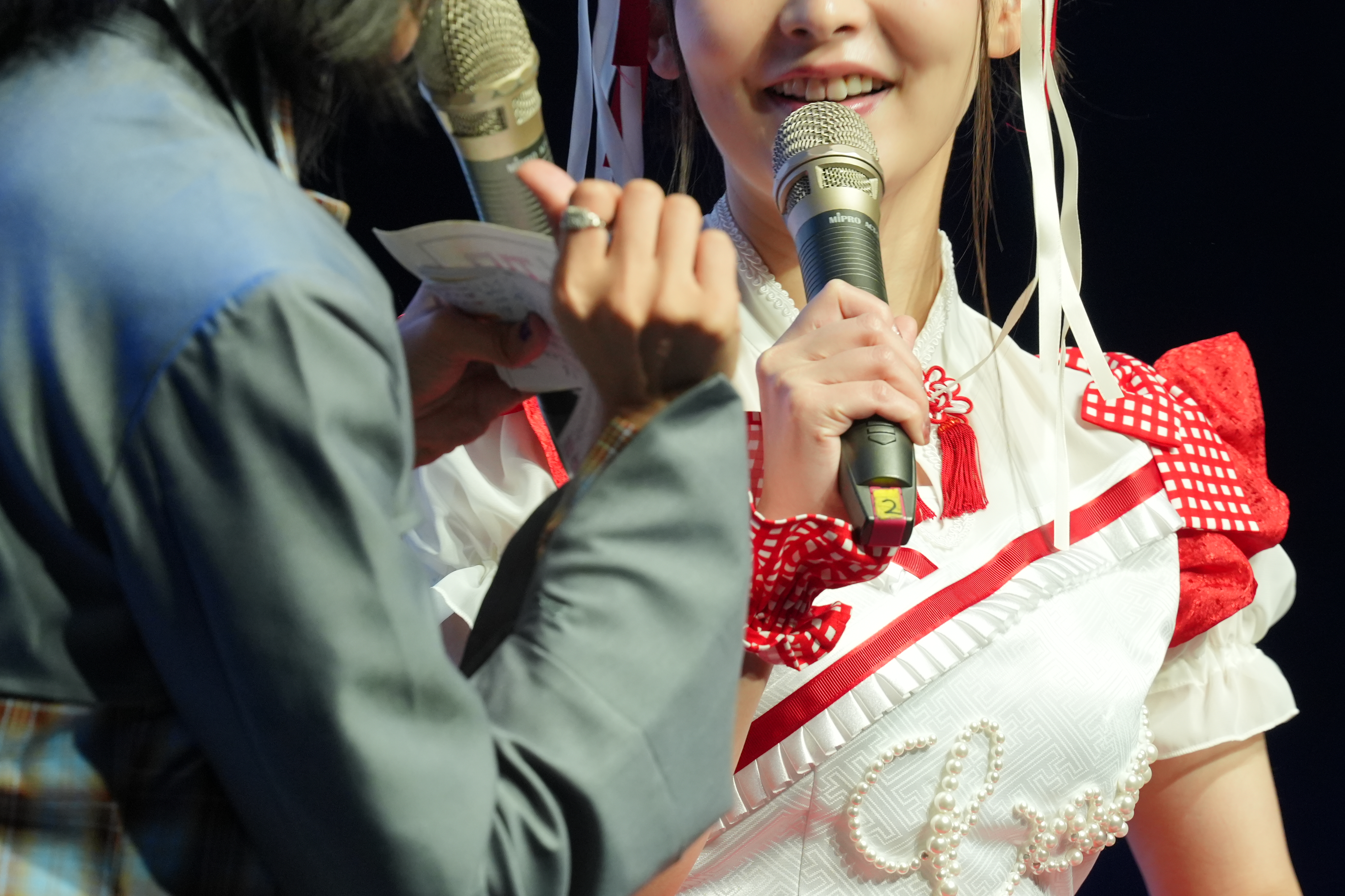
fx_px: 10348
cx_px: 742
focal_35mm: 277
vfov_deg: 5.0
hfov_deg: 7.4
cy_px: 264
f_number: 6.3
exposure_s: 1/125
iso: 1600
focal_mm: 176
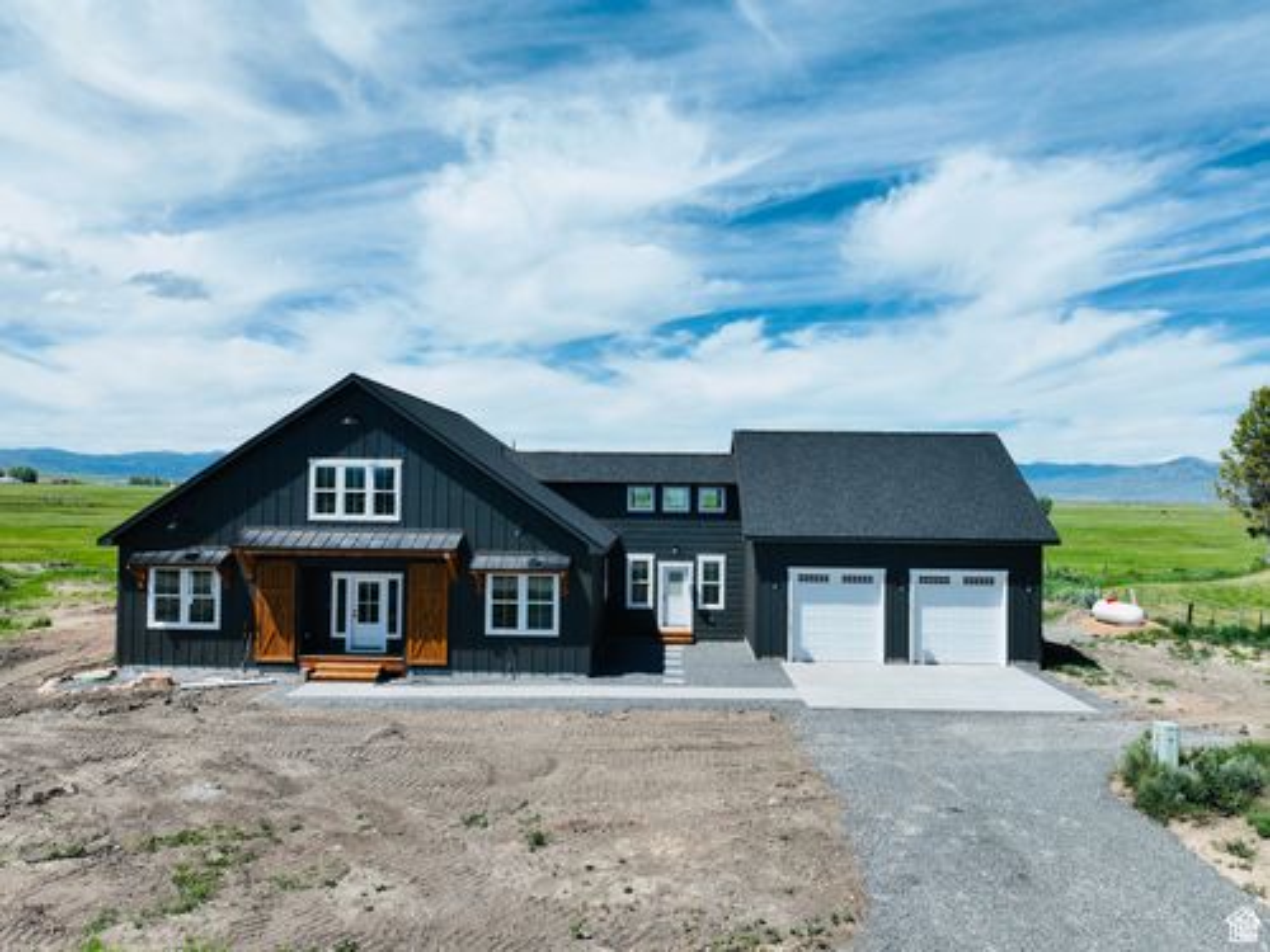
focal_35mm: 24
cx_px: 635
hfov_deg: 71.6
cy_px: 476
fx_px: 881
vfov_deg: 56.8
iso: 100
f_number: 2.8
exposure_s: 1/2000
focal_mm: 12.29
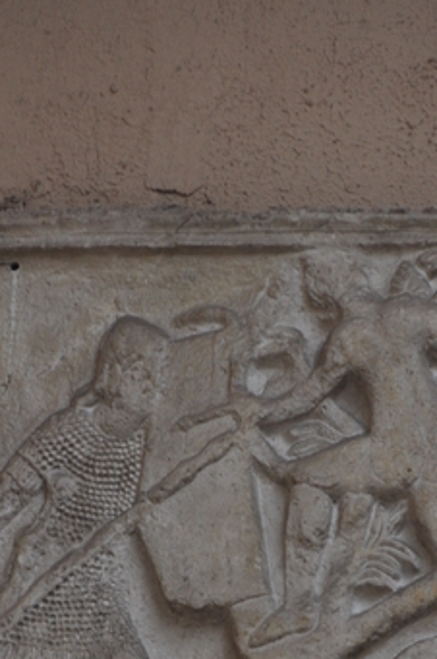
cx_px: 235
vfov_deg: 4.7
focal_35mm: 437
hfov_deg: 3.1
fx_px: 7989
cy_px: 584
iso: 640
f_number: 5.6
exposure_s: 1/30
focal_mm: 150
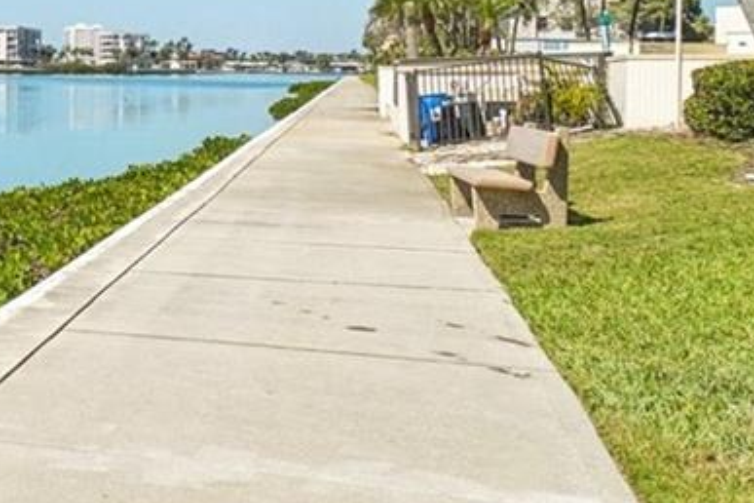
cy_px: 78
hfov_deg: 24.4
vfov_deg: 21.5
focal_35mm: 62
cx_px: -405
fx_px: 1298
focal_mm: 10
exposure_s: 1/2500
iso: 400
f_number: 8
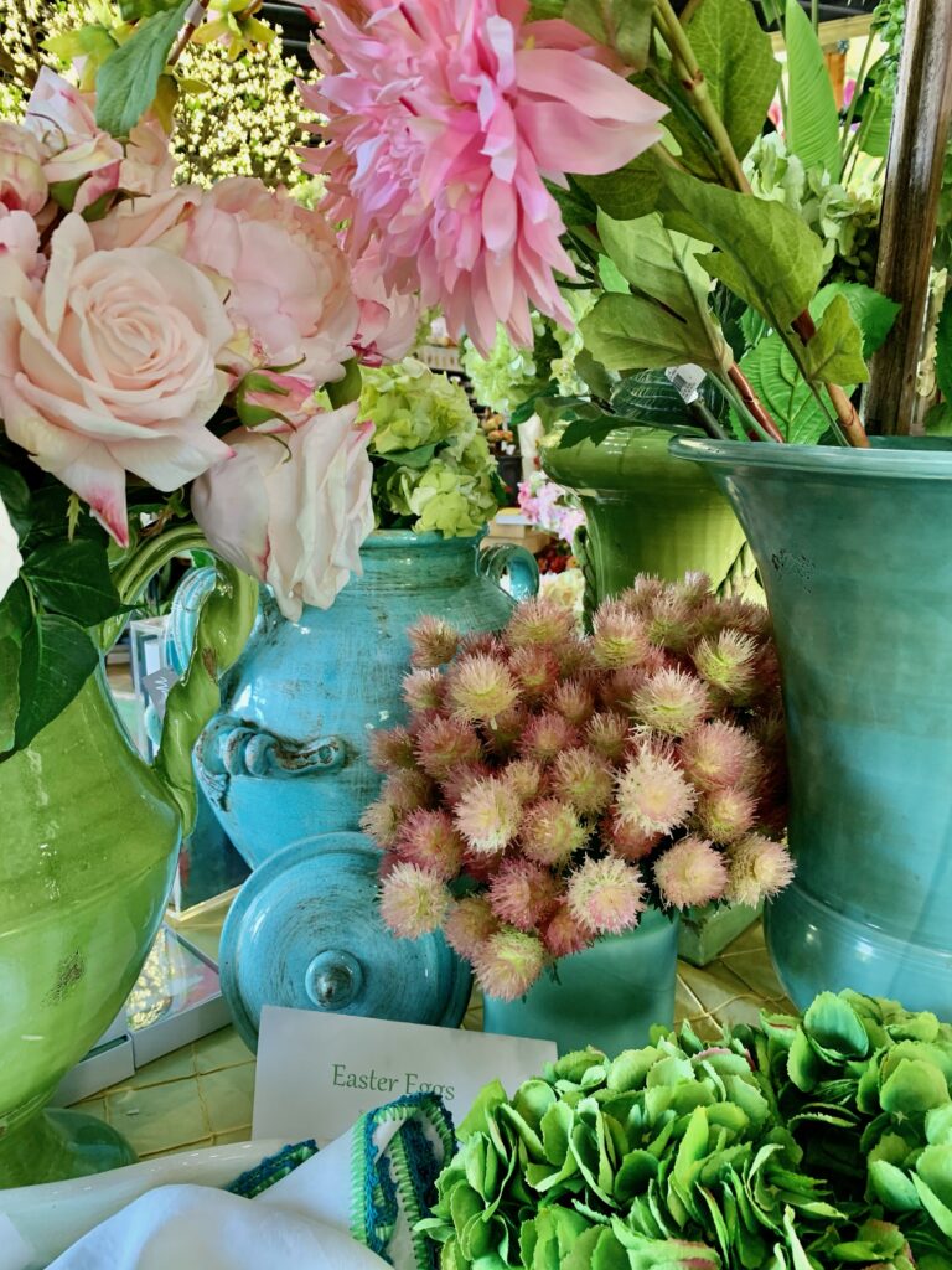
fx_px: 953
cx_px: 476
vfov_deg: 67.3
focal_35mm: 26
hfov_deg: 53.1
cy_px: 635
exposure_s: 1/60
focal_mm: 4.25
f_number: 1.8
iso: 160
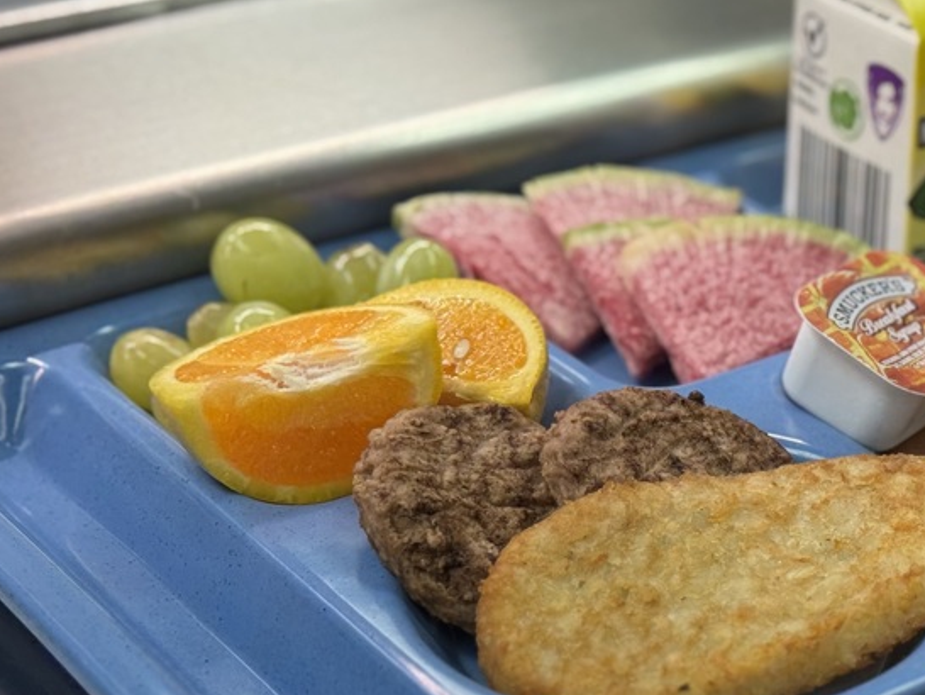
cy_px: 332
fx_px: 2406
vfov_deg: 16.4
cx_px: 786
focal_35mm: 90
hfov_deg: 21.4
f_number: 1.78
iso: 50
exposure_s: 1/159
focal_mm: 6.76
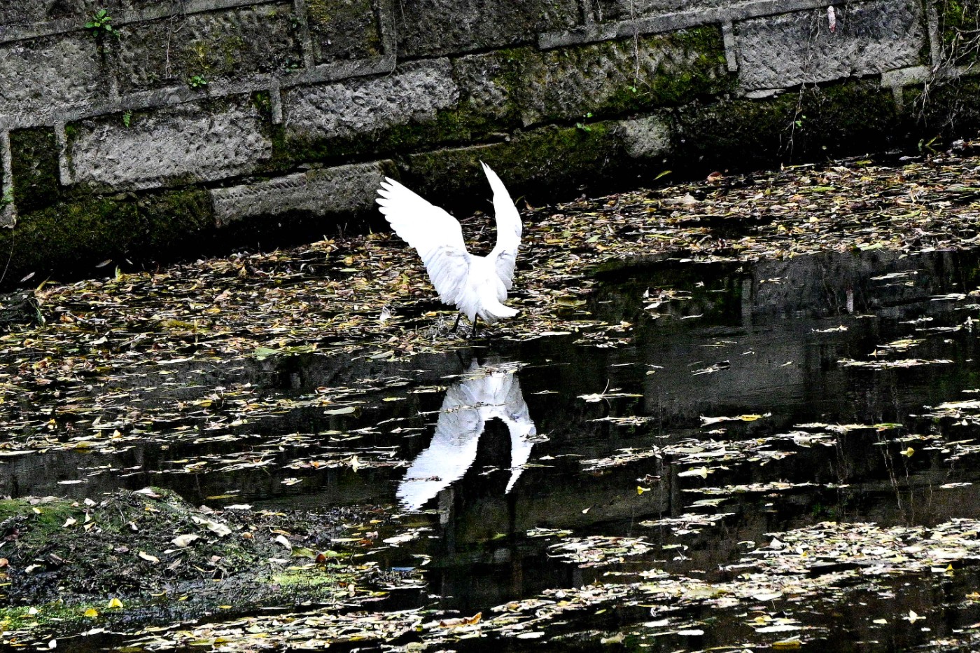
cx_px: 490
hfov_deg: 10.3
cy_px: 326
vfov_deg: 6.9
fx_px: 5442
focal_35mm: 200
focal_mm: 200
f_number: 8
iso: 4000
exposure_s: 1/2000
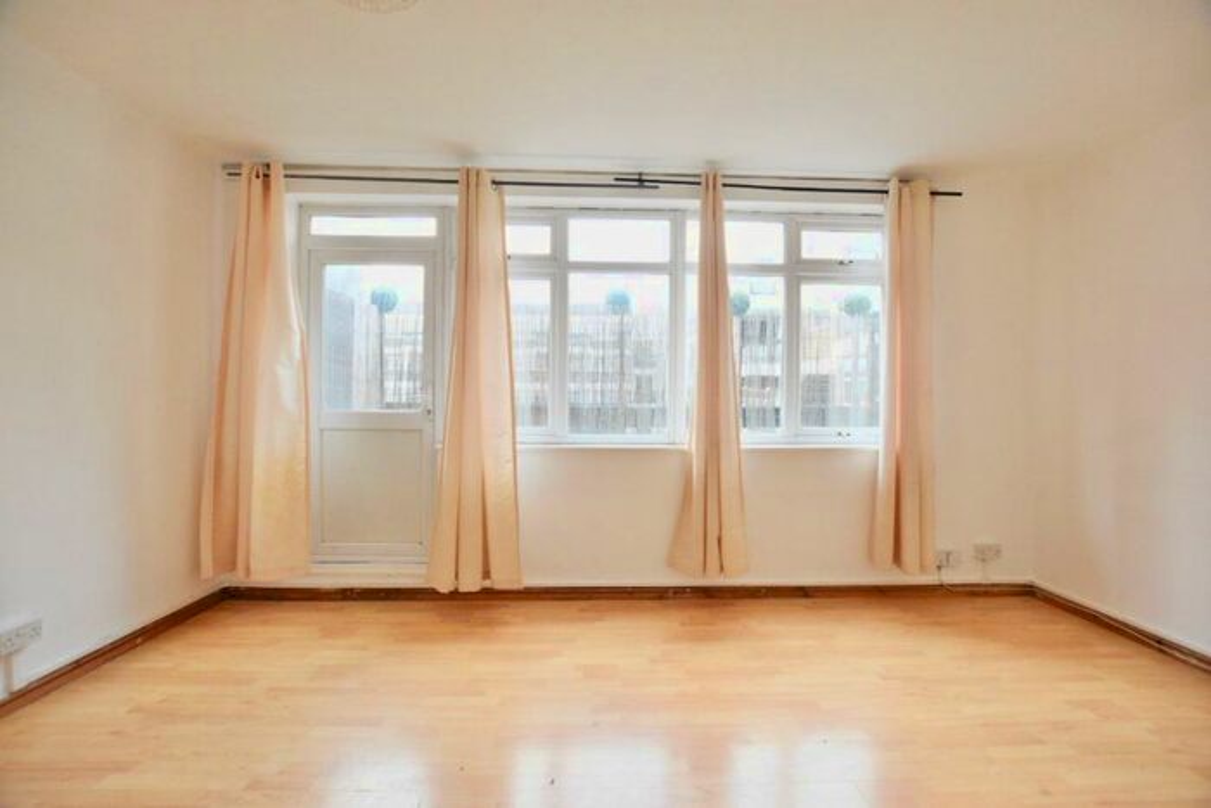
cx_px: 606
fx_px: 505
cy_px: 404
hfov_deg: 100.4
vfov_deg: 77.4
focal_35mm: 15
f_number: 3.5
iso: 1100
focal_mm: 10
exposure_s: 1/125
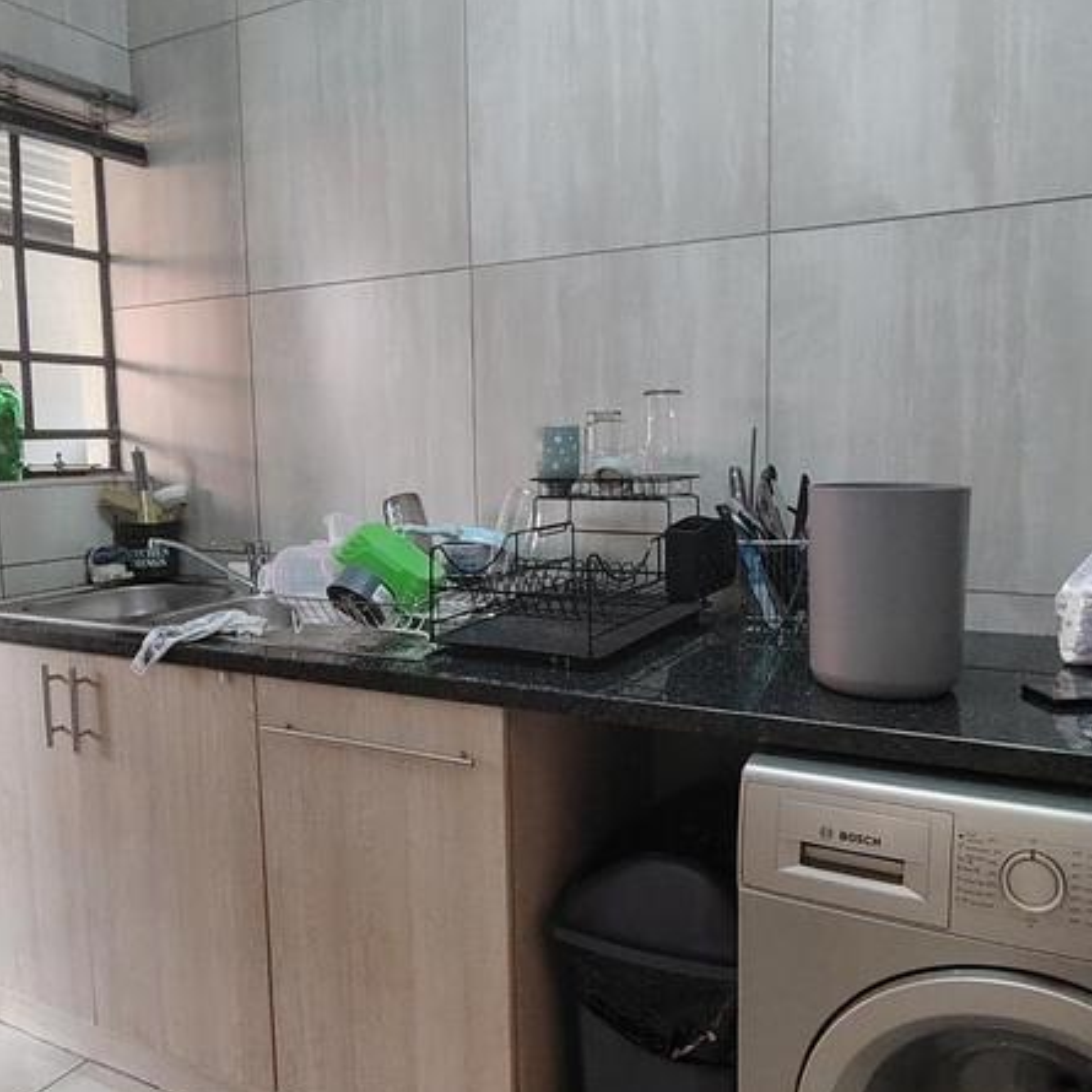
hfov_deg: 59.1
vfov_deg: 59.1
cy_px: 564
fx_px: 964
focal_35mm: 27
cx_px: 542
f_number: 2.2
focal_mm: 1.42
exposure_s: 1/50
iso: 174
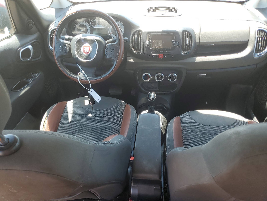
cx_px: 134
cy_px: 100
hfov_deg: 67.3
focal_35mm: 26
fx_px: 201
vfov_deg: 53.1
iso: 50
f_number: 1.5
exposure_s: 1/182
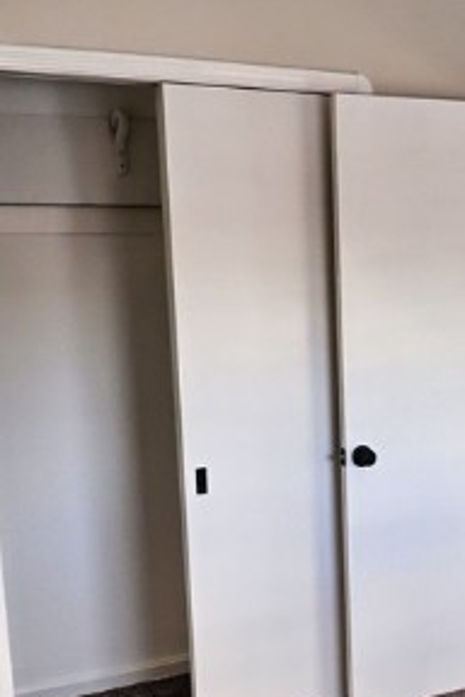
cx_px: 484
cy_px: 532
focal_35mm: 64
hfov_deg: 20.4
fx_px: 1240
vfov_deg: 30.8
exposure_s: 1/125
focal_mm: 16
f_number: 3.5
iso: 640
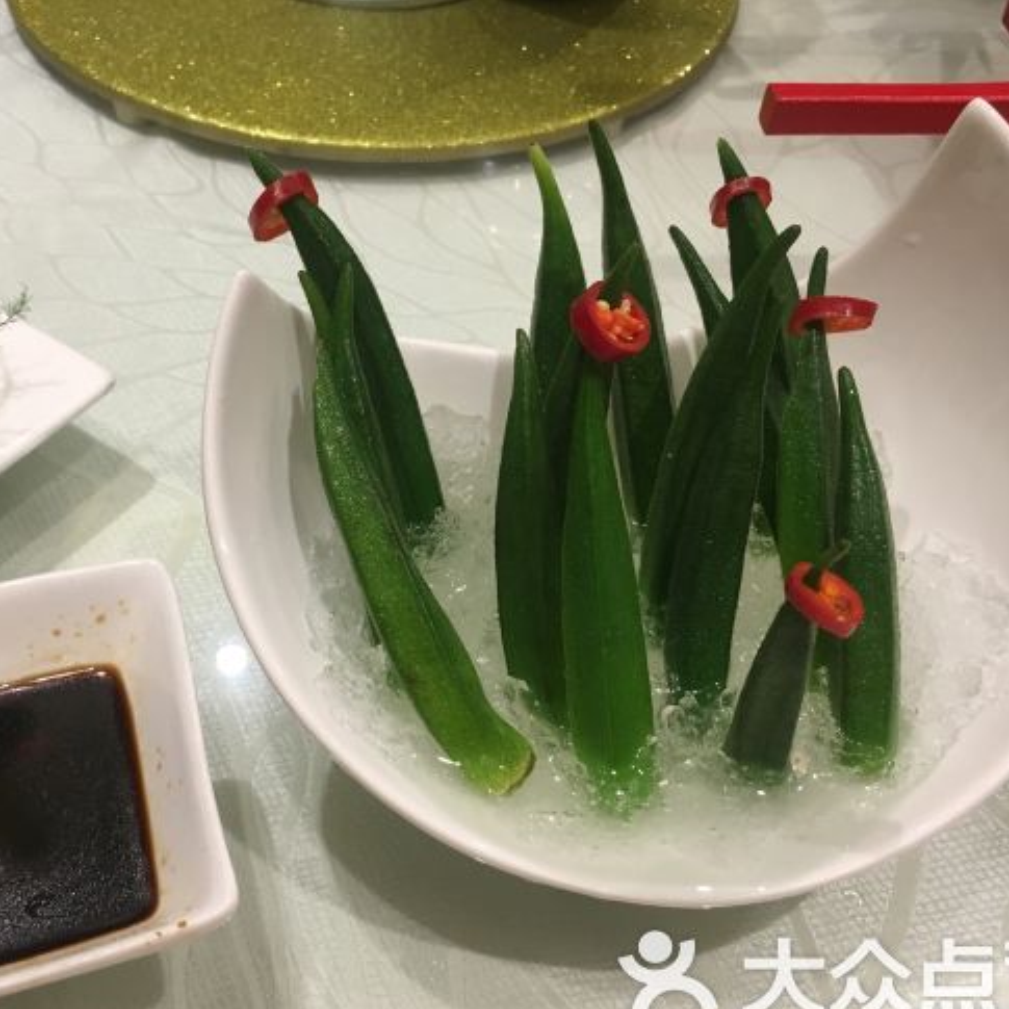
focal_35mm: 37
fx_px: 1220
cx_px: 412
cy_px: 542
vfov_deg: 44.9
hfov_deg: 44.7
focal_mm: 4.15
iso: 125
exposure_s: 1/33
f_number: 2.2
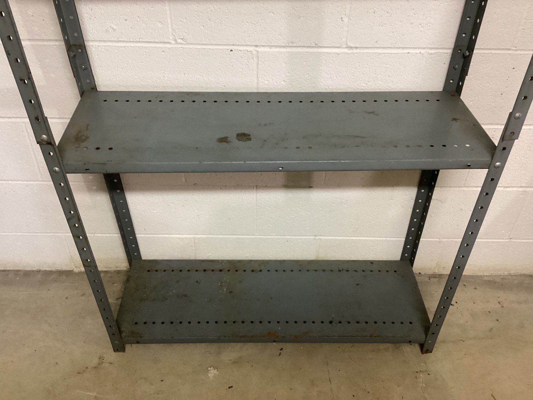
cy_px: 200
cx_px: 266
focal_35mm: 31
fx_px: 477
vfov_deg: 45.4
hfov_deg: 58.3
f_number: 2.4
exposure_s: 1/40
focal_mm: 3.3
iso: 400
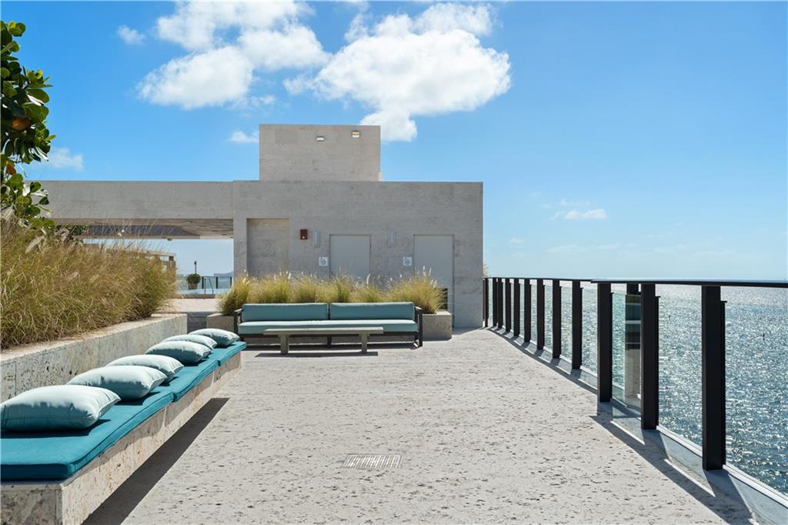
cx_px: 394
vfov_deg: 37.8
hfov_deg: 54.4
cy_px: 262
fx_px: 766
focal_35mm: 35
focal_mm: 35
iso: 100
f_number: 7.1
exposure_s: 1/320
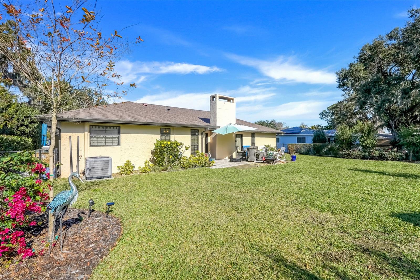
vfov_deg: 73.7
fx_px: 187
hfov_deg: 96.7
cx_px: 210
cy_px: 140
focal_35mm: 16
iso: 250
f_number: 9
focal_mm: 16
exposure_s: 1/25
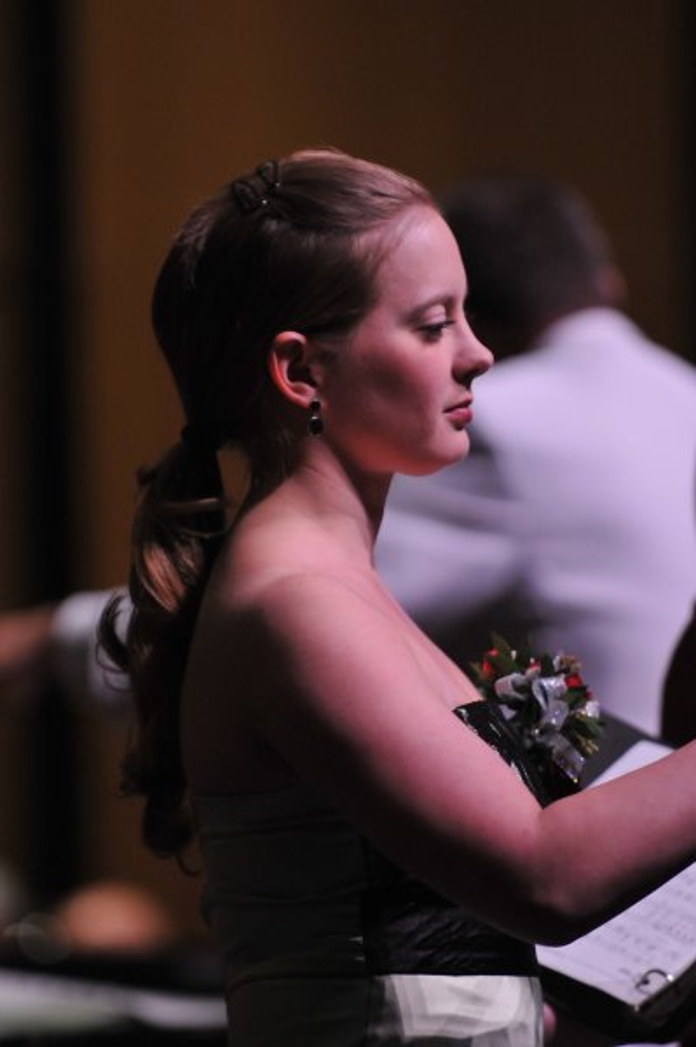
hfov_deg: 4.6
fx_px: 8714
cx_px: 348
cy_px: 524
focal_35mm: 300
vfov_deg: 6.9
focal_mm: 200
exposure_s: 1/500
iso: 1250
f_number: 2.8
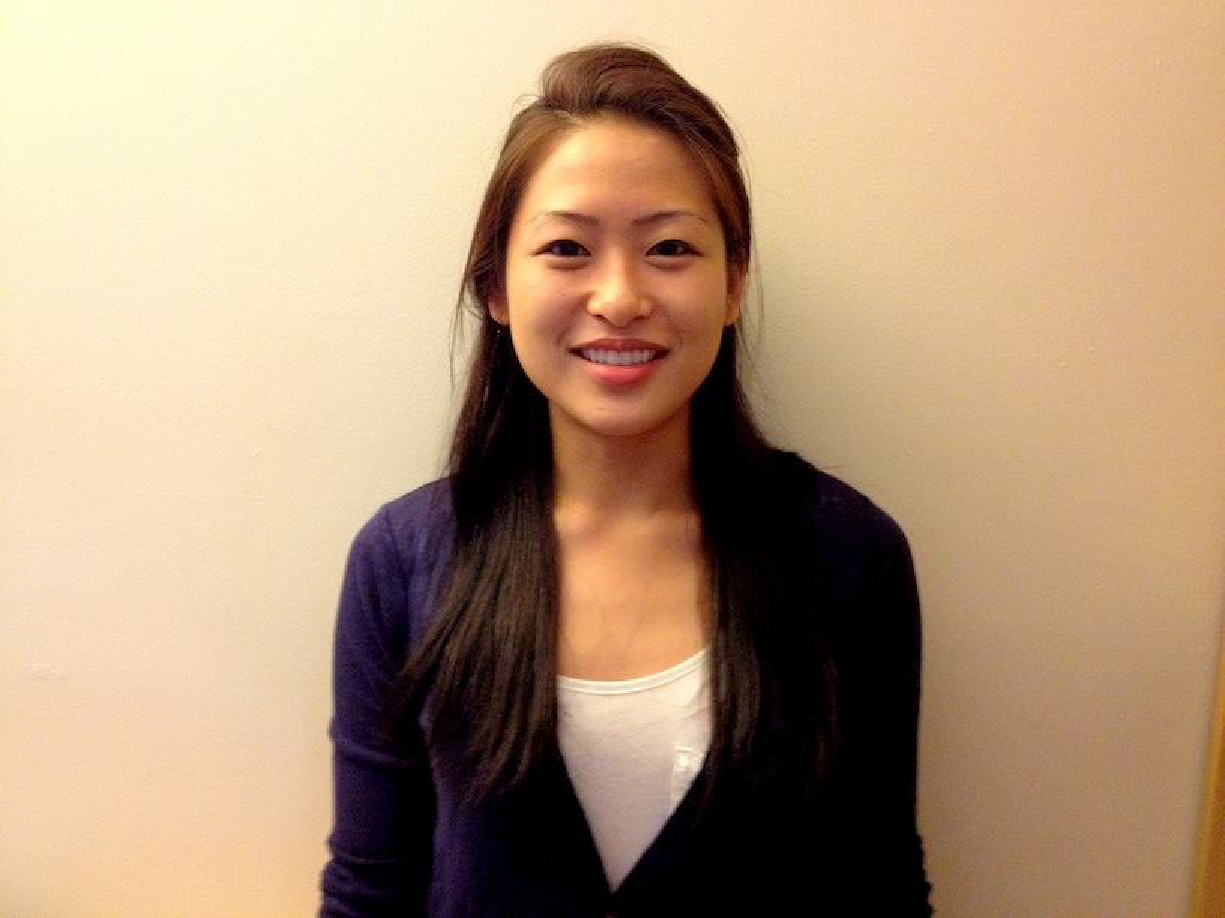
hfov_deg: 52.6
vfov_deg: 40.7
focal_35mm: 35
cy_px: 459
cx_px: 612
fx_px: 1239
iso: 320
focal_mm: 4.28
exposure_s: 1/20
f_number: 2.4
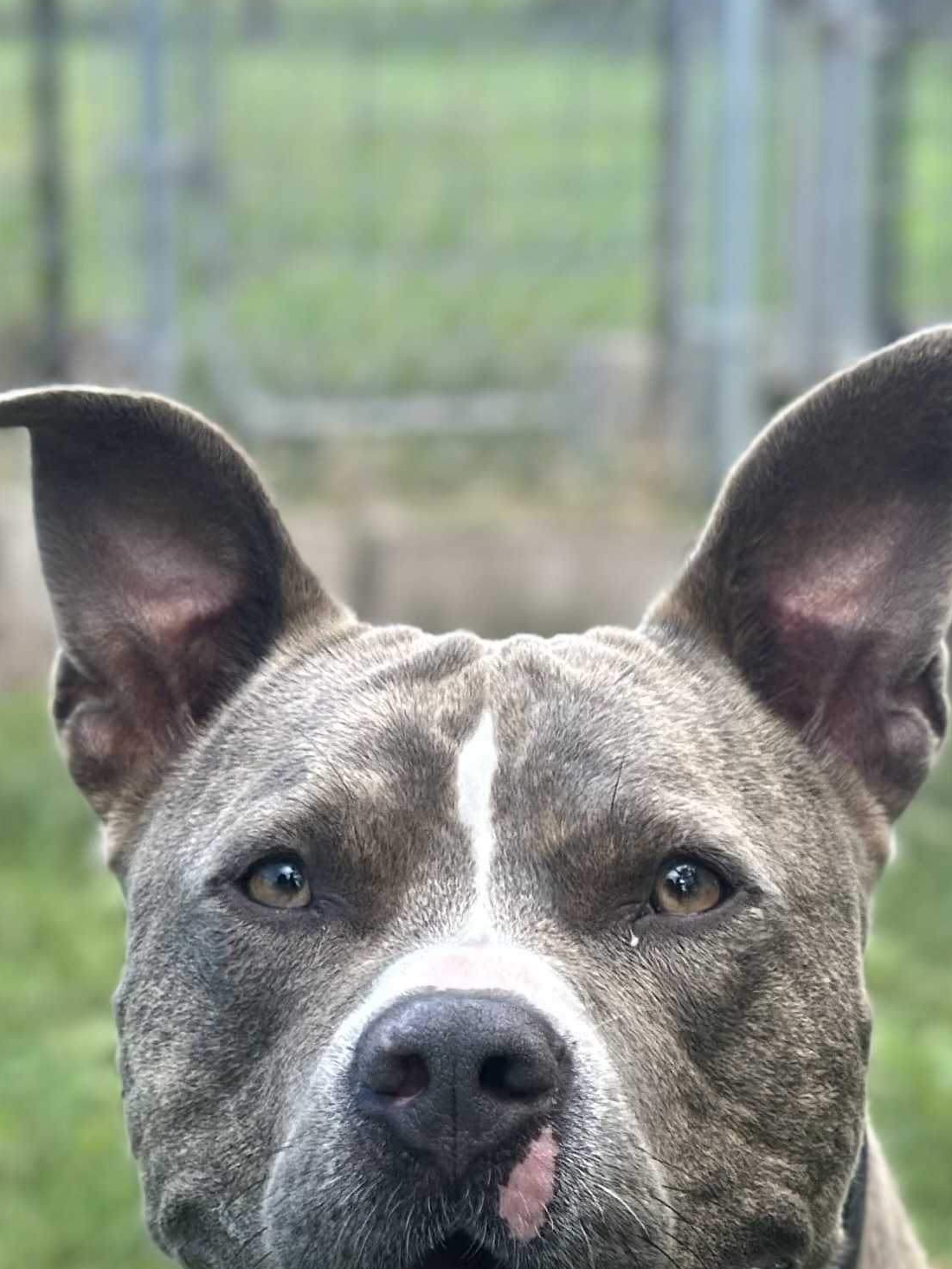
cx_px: 587
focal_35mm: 132
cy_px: 1641
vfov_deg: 14.3
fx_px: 4839
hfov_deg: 11.2
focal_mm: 6.86
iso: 80
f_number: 1.78
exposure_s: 1/911
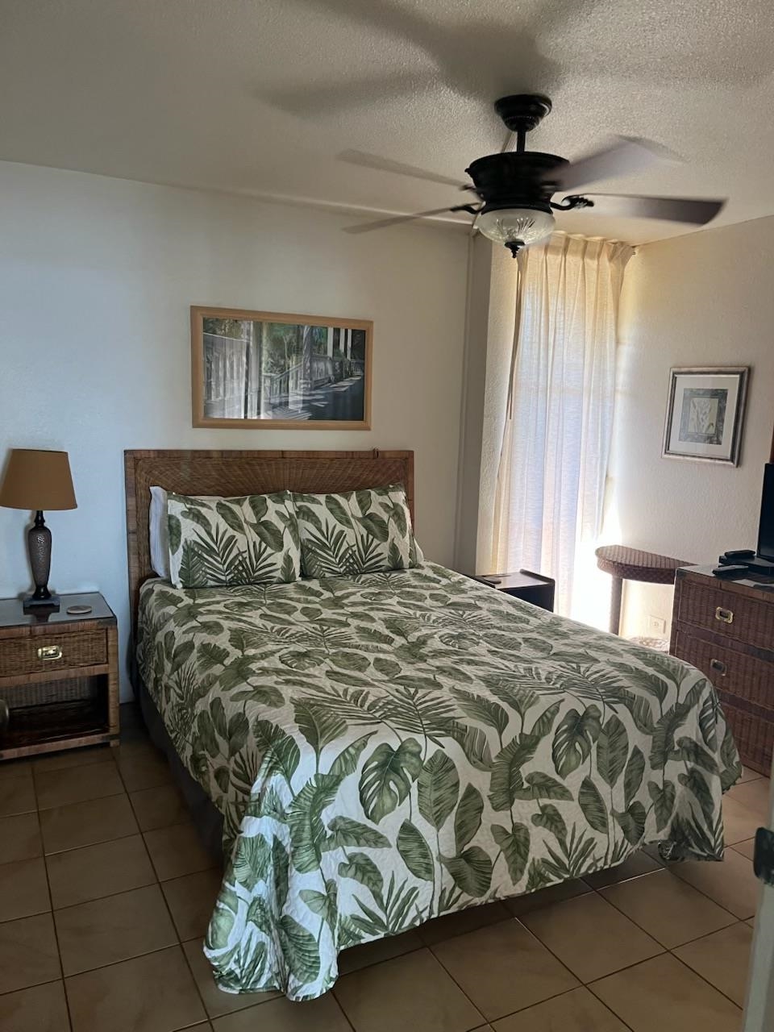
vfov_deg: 67.3
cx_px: 387
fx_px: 775
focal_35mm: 26
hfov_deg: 53.1
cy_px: 516
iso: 250
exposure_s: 1/60
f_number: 1.6
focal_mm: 5.1
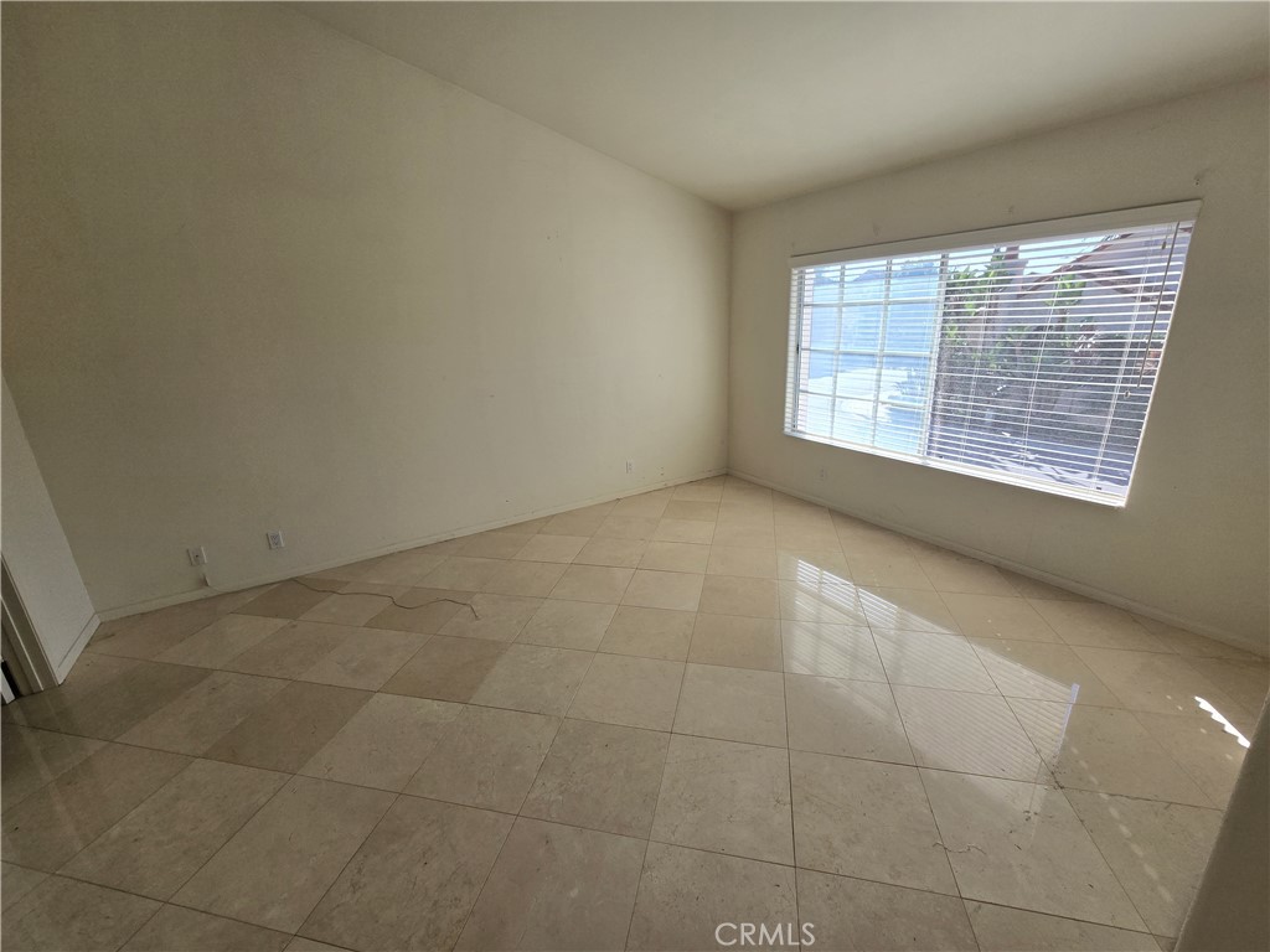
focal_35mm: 13
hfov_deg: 106.2
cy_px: 476
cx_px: 635
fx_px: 477
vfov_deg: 89.9
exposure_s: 1/493
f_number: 2.2
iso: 50
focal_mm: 2.2
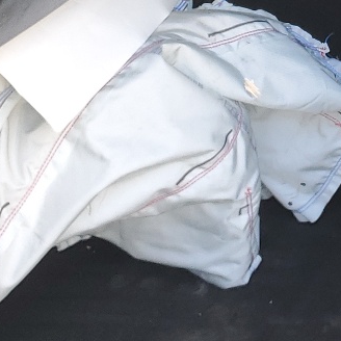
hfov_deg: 13.6
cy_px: -175
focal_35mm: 112
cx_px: 651
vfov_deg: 14.5
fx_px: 1248
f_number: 1.5
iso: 50
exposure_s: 1/256
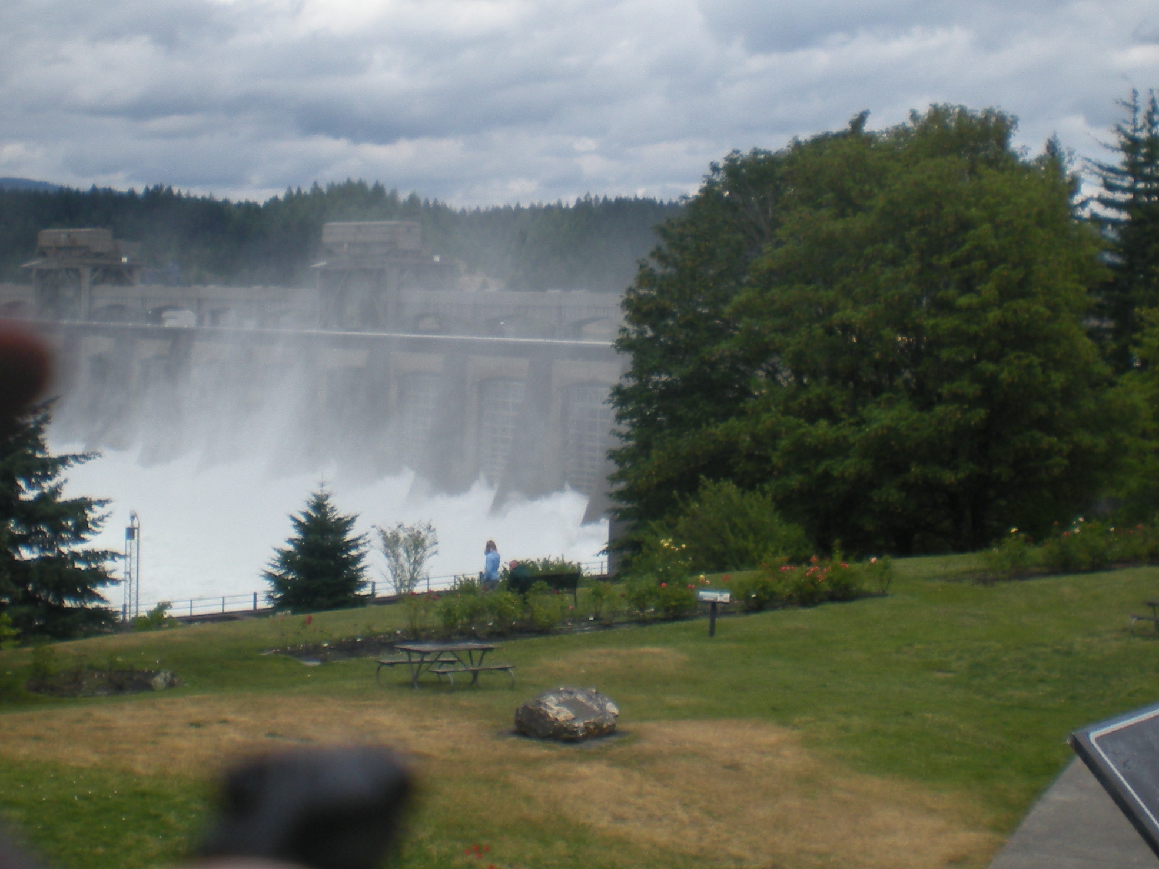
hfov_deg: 30.7
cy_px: 339
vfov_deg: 23.2
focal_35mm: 63
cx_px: 580
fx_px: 2109
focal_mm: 6.3
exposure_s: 1/502
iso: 64
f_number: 4.6
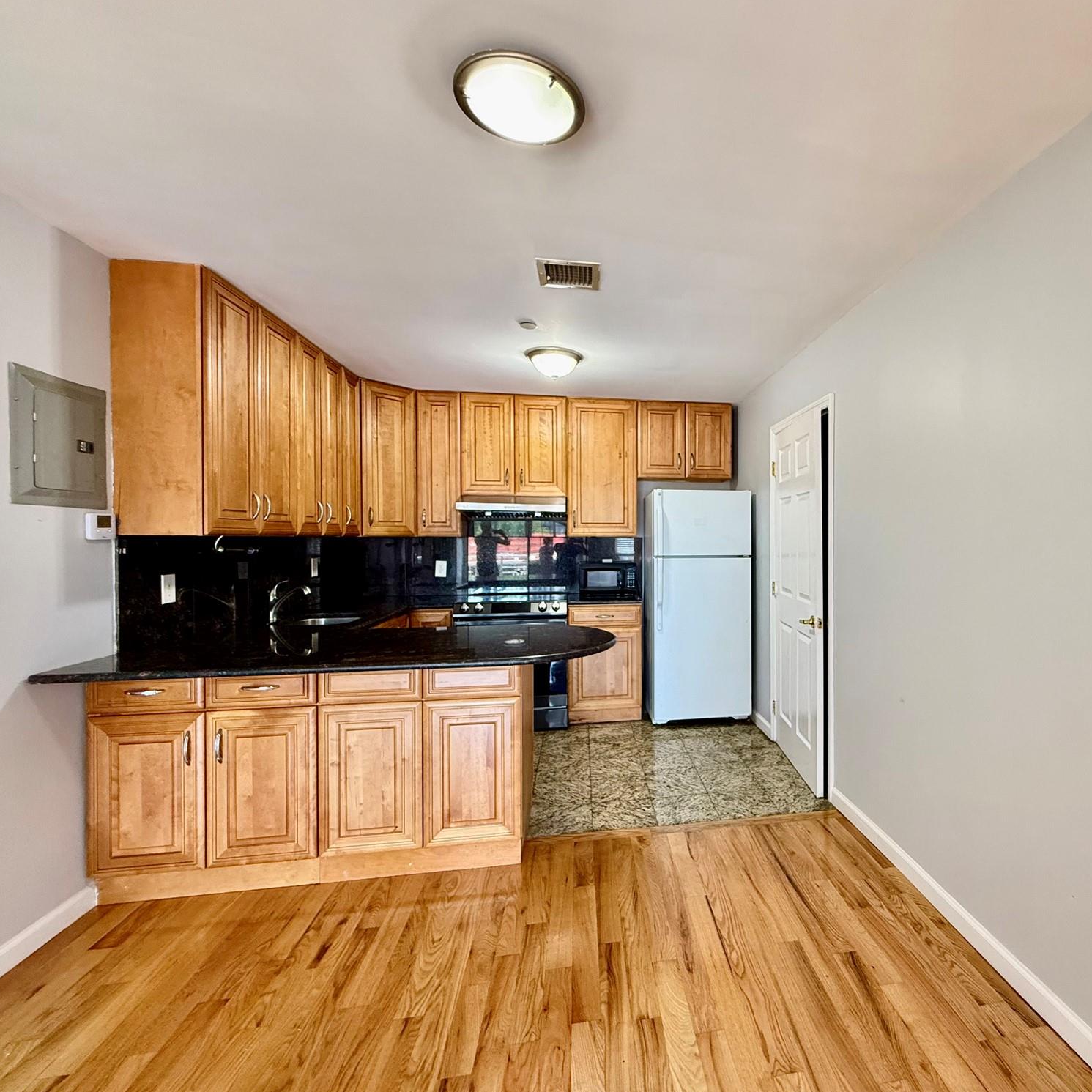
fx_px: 607
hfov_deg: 81.9
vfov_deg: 84.0
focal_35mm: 17
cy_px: 546
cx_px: 703
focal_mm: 2.22
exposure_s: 1/60
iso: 250
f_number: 2.2
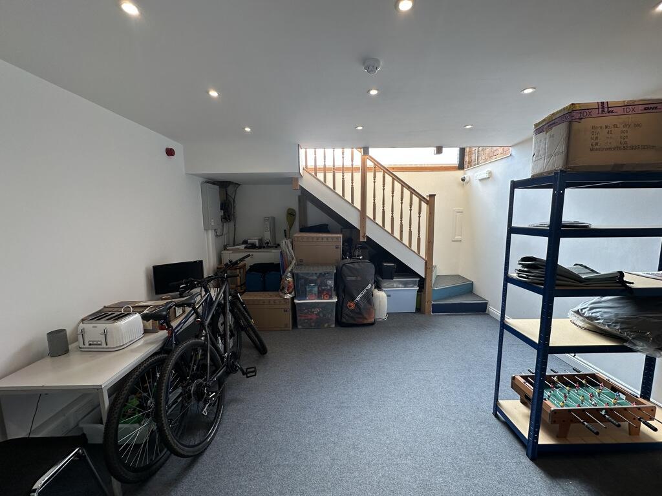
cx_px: 331
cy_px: 248
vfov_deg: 85.7
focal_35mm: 14
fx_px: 268
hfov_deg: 102.1
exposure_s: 1/110
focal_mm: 2.22
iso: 40
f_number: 2.2
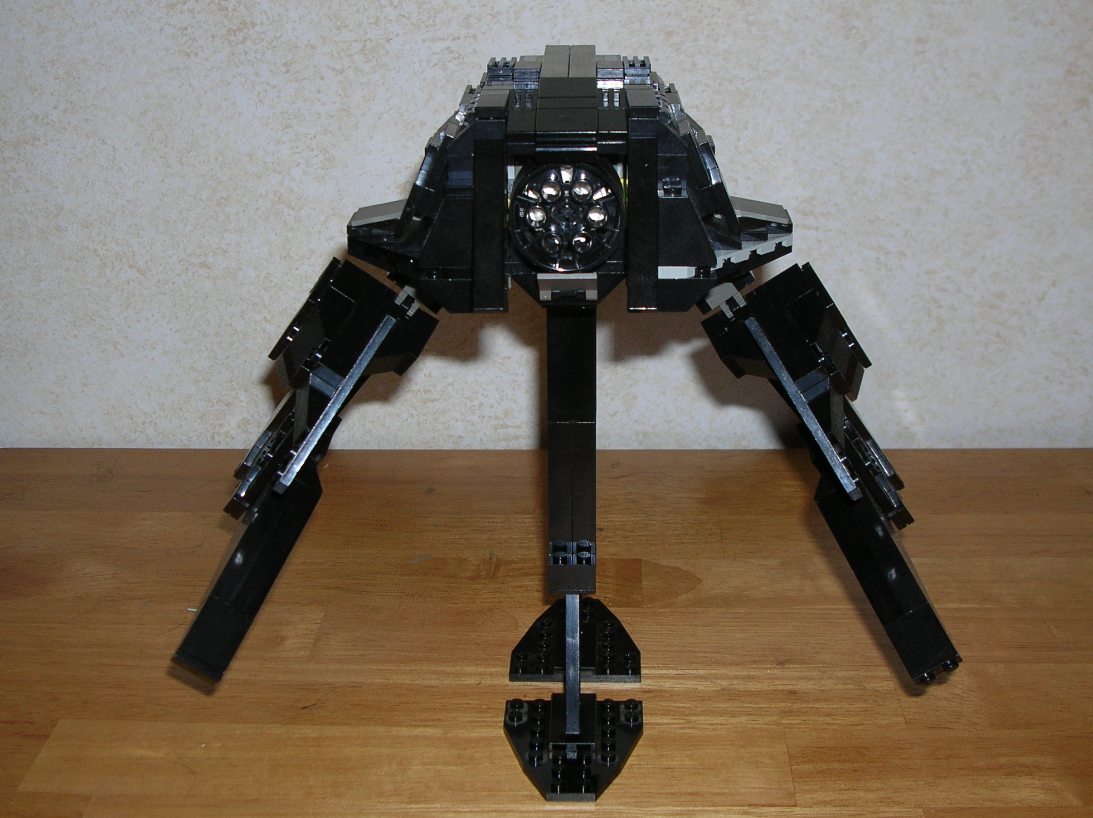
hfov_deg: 38.9
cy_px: 376
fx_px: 1546
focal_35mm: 49
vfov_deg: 29.6
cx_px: 554
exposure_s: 1/60.1
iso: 50
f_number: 3
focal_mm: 7.1
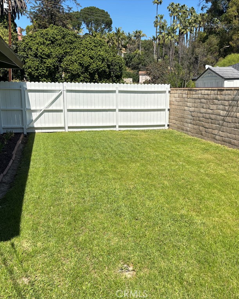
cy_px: 149
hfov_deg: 43.3
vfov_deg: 52.8
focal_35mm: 34
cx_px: 131
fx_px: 301
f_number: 1.6
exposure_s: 1/3106
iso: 50
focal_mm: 5.96
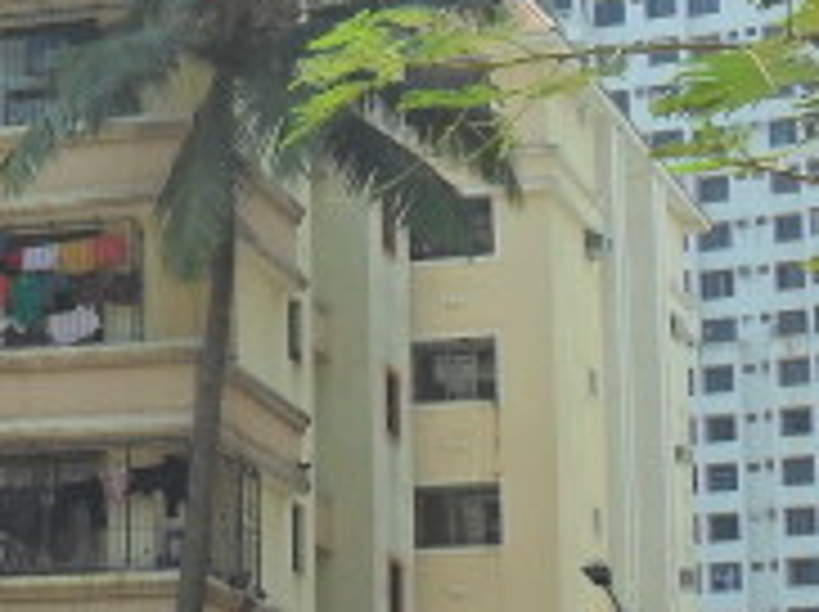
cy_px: 148
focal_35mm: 155
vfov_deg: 9.5
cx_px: -576
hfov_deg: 11.9
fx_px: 3662
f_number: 4.5
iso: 100
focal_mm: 7.8
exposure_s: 1/500
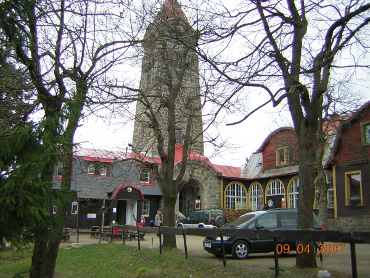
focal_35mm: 36
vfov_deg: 39.7
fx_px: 385
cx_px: 185
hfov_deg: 51.4
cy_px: 139
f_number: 2.6
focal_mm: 4.7
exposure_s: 1/236
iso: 50
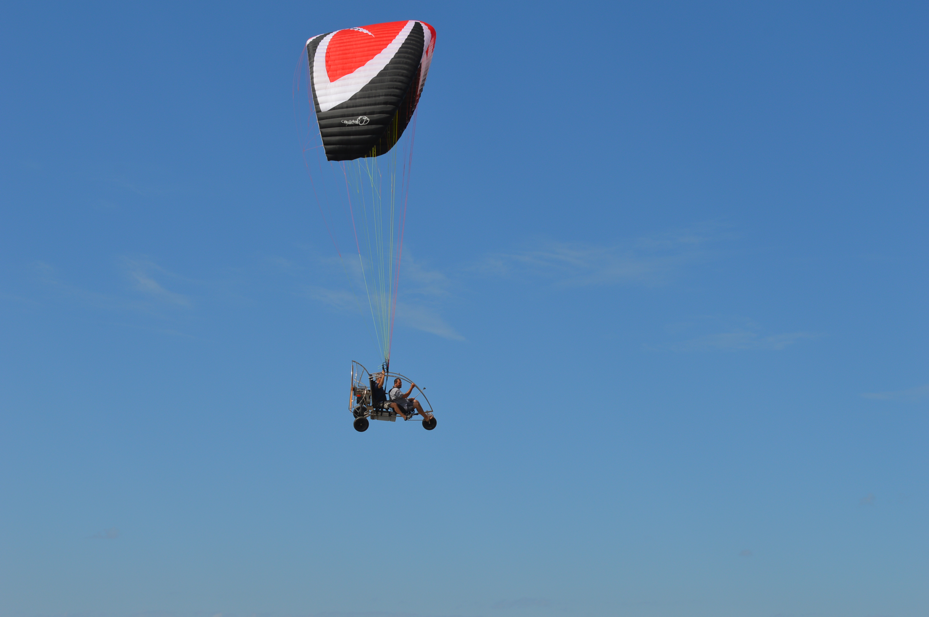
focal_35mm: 82
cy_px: 308
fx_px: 2127
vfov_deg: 16.5
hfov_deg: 24.6
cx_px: 464
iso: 100
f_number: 10
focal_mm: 55
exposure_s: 1/400
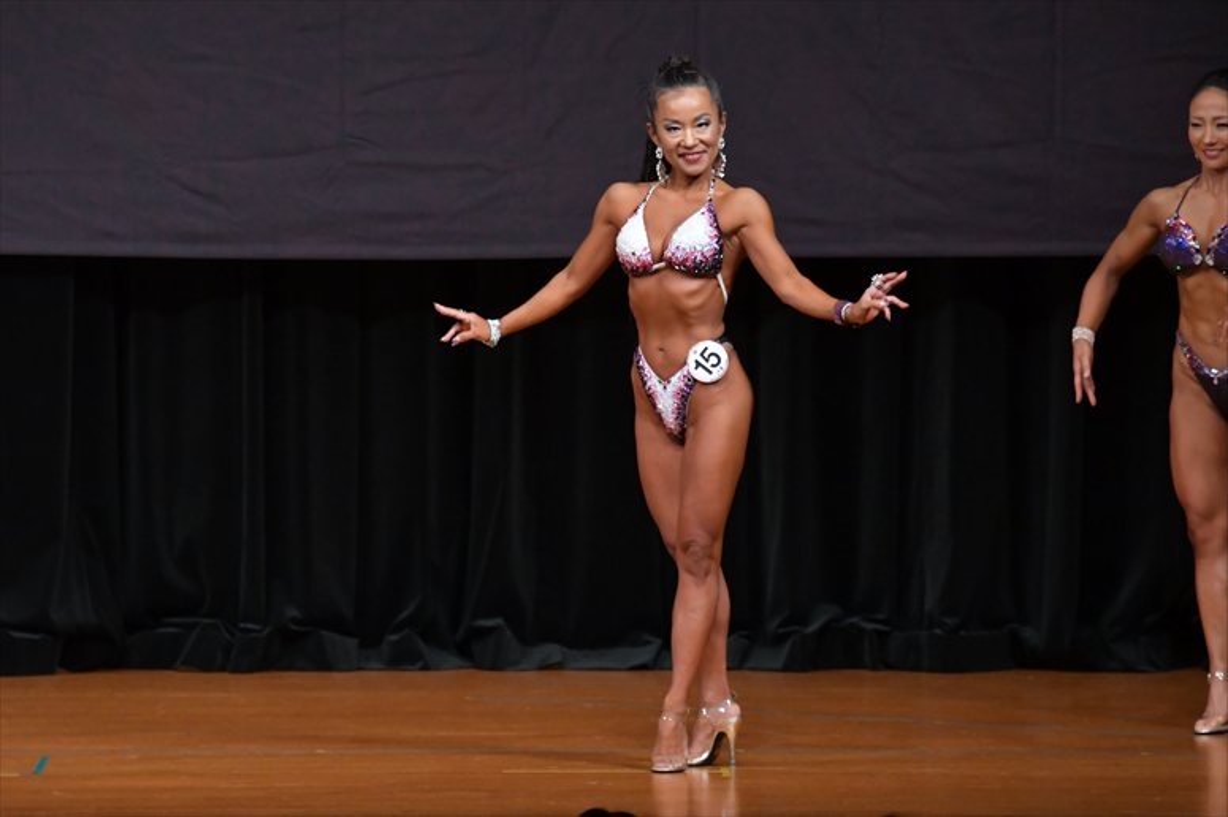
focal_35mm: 285
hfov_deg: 7.2
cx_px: 614
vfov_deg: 4.8
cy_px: 408
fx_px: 9717
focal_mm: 190
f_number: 5.6
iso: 4000
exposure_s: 1/400
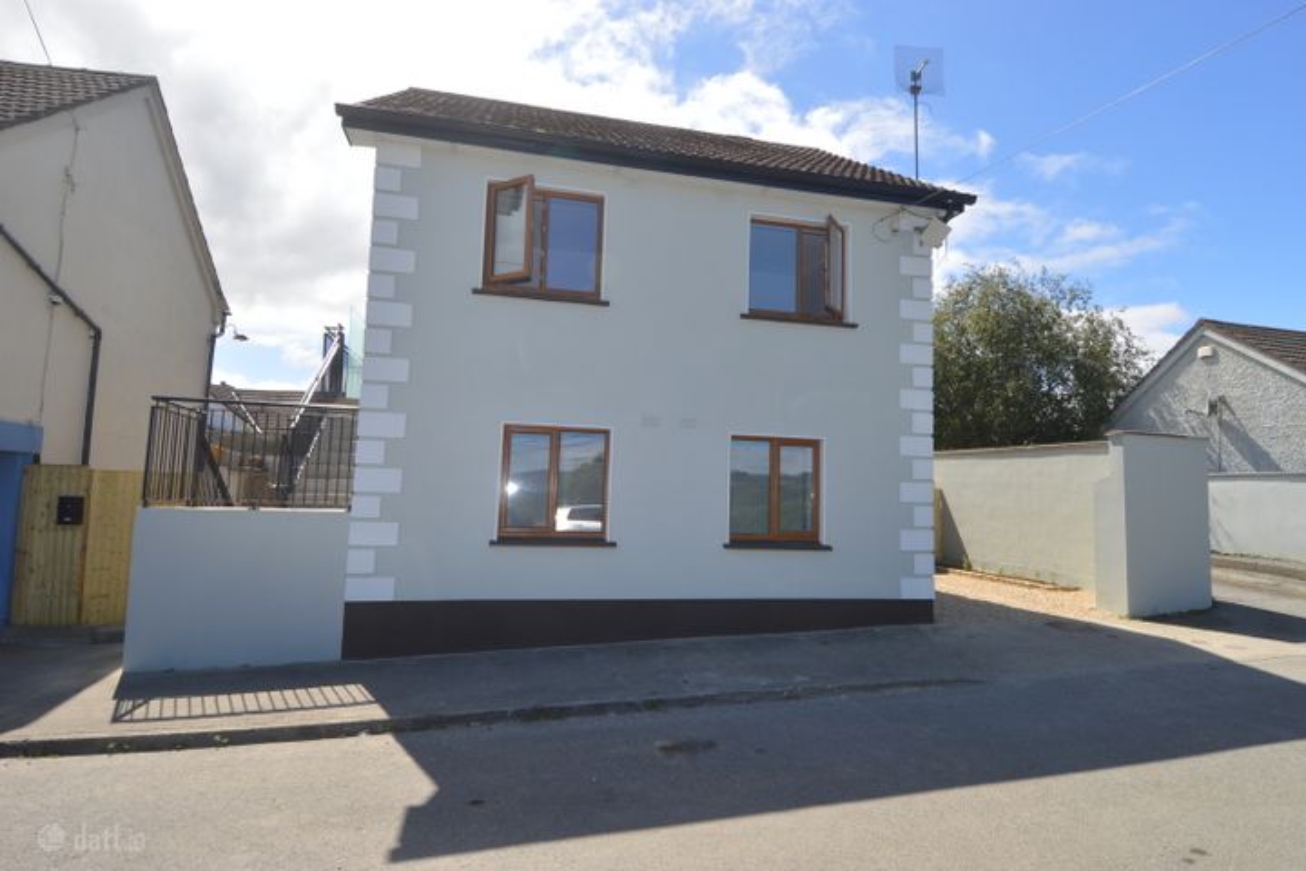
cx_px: 653
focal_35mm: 18
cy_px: 436
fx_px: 653
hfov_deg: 90.0
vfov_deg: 67.4
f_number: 10
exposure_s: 1/200
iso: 100
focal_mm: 12
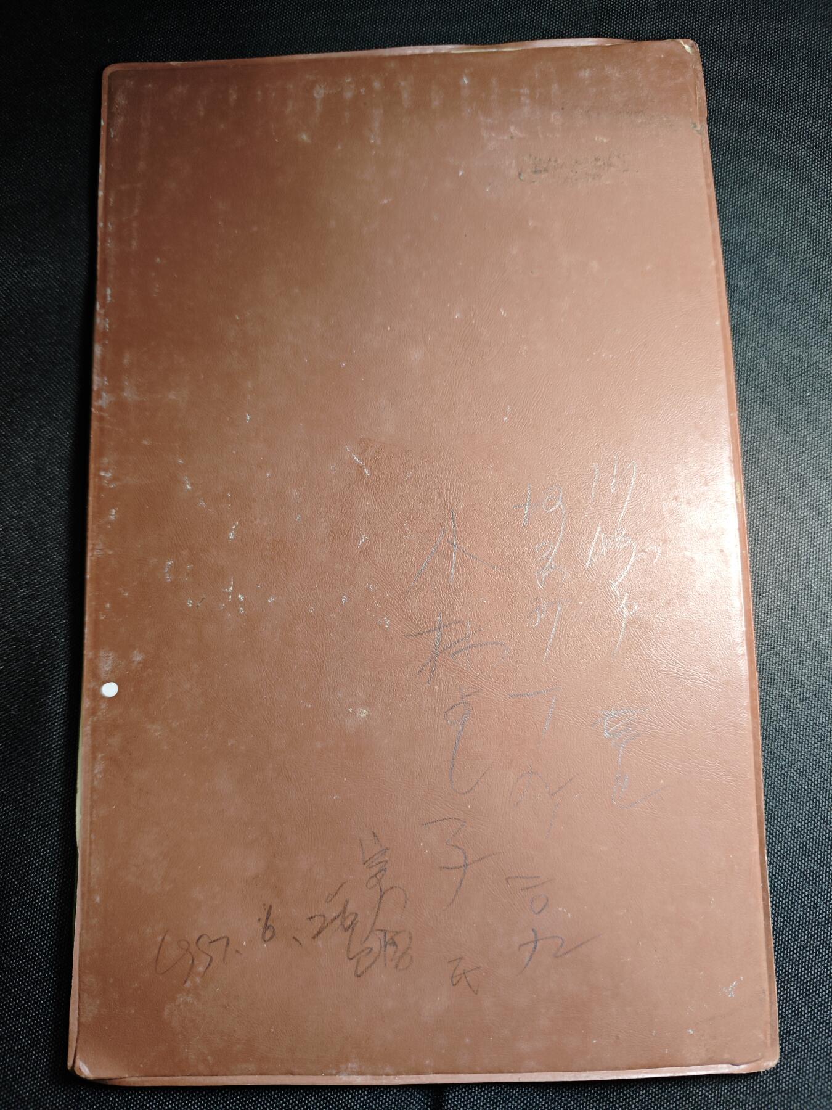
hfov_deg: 56.8
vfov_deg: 71.6
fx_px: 769
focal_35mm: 24
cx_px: 416
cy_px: 555
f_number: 1.6
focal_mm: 5.84
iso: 250
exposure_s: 1/60.4
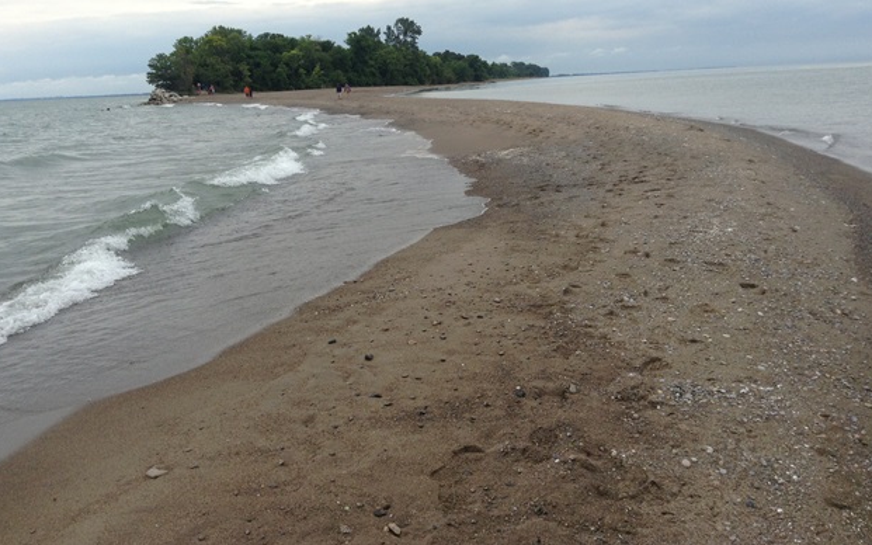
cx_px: 441
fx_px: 855
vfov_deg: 35.2
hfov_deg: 54.0
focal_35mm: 36
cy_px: 212
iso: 32
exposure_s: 1/805
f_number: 2.4
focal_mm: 3.3
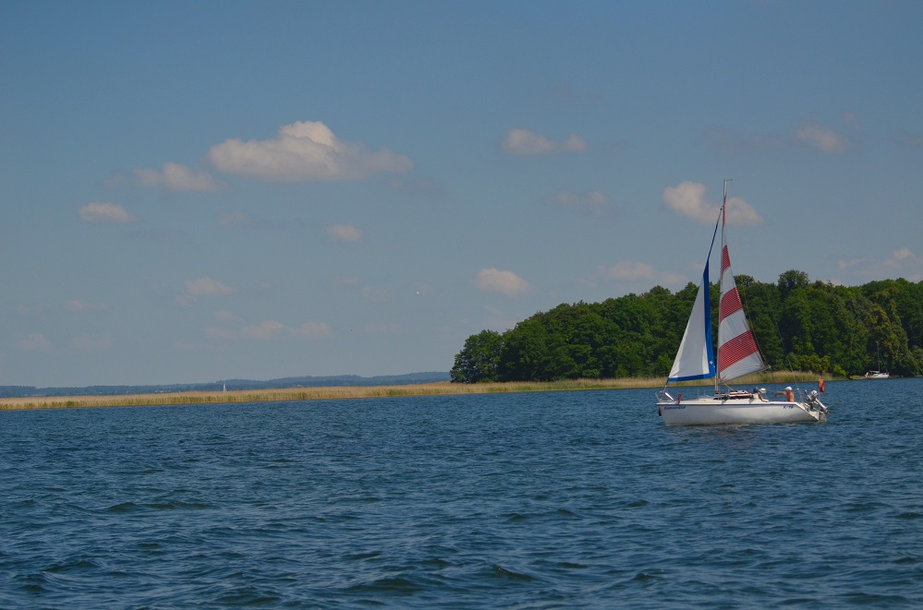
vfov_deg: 13.0
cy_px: 305
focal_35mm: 105
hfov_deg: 19.5
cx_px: 462
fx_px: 2686
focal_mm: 70
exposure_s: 1/8000
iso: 280
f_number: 4.5
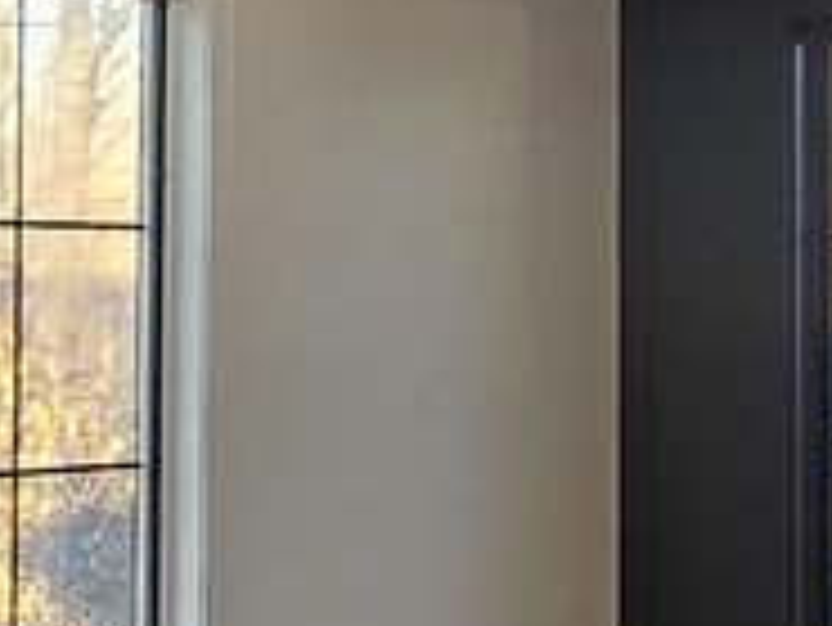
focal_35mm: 101
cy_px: 99
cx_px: 666
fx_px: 2429
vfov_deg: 14.6
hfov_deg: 19.2
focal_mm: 2.2
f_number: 2.2
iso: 100
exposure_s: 1/77.4
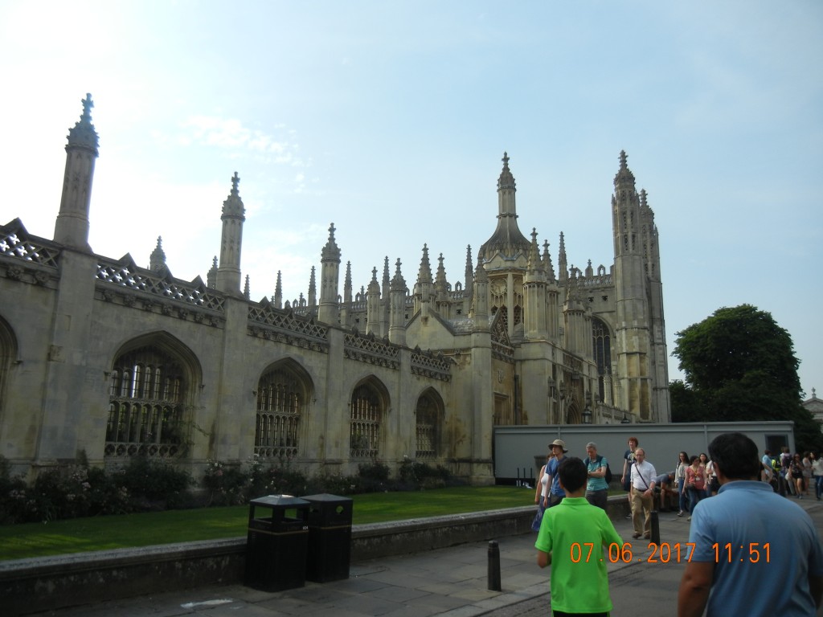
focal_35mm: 30
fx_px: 713
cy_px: 308
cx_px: 412
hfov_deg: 60.0
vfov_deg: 46.8
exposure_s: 1/463
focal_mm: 5.4
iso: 160
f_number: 7
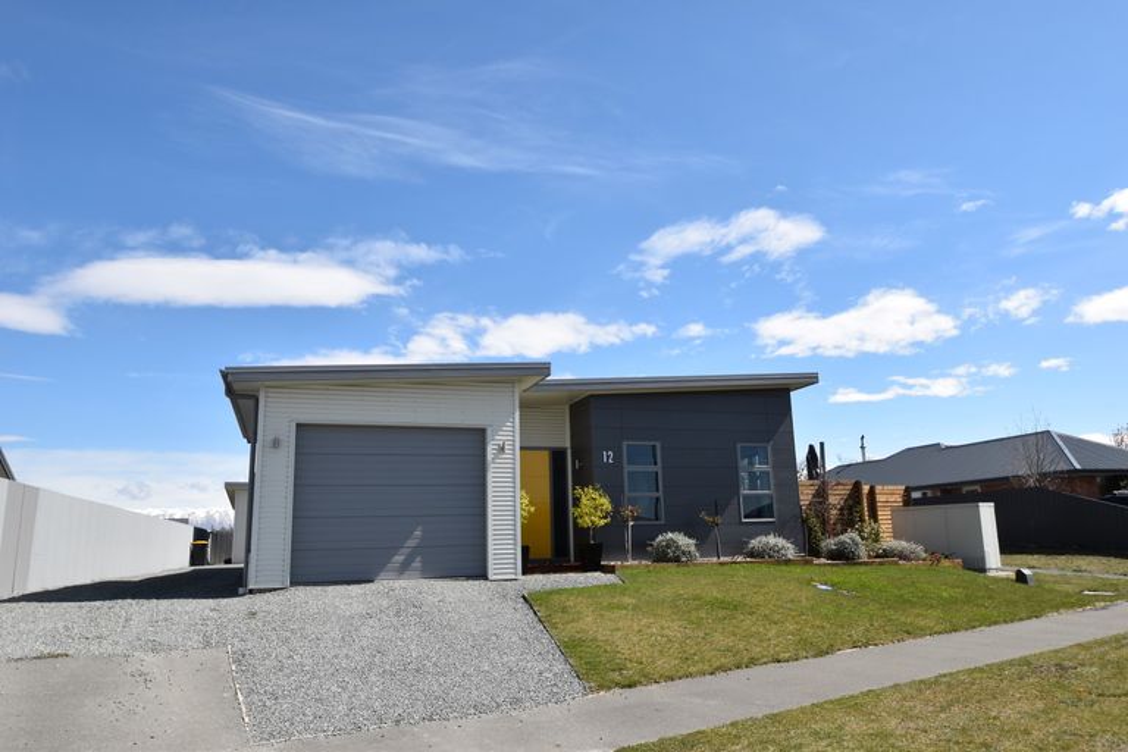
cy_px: 376
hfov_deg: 73.7
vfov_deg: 53.1
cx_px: 564
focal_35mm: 24
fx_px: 752
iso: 200
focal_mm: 16
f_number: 11
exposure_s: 1/500
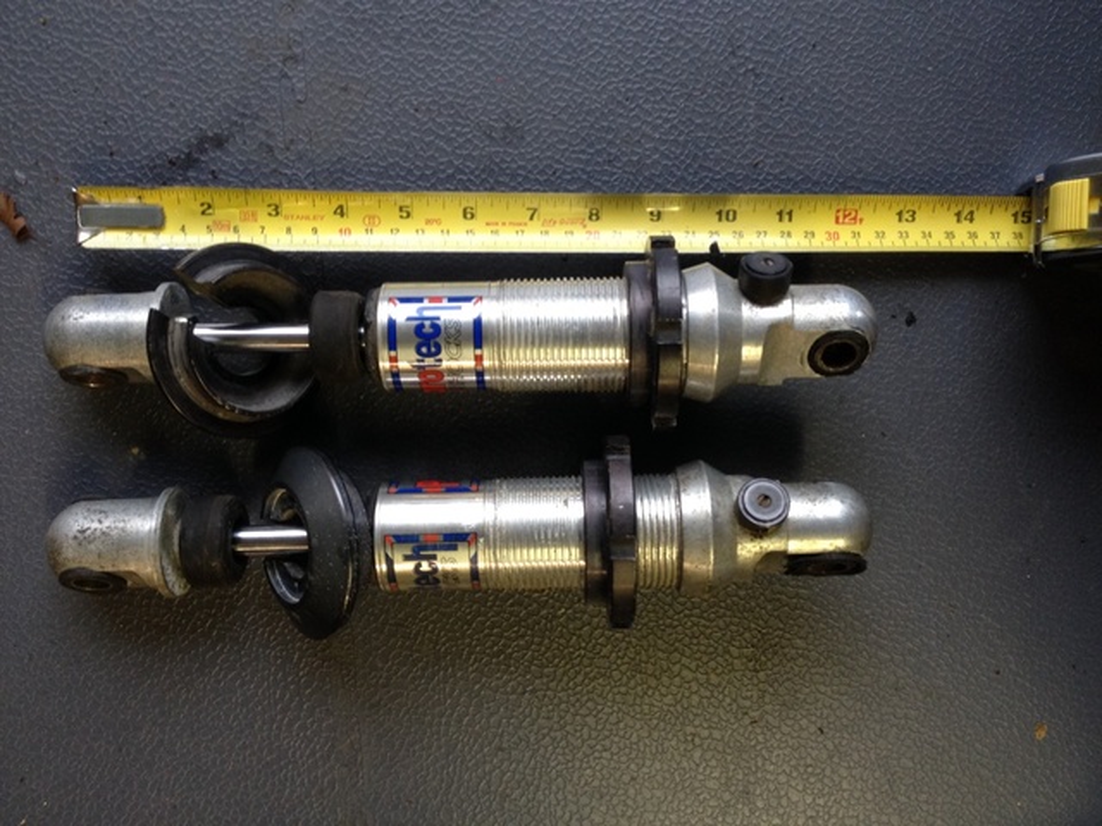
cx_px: 551
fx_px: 1114
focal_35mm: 35
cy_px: 413
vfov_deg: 40.7
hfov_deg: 52.6
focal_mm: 4.28
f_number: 2.4
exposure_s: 1/20
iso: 100
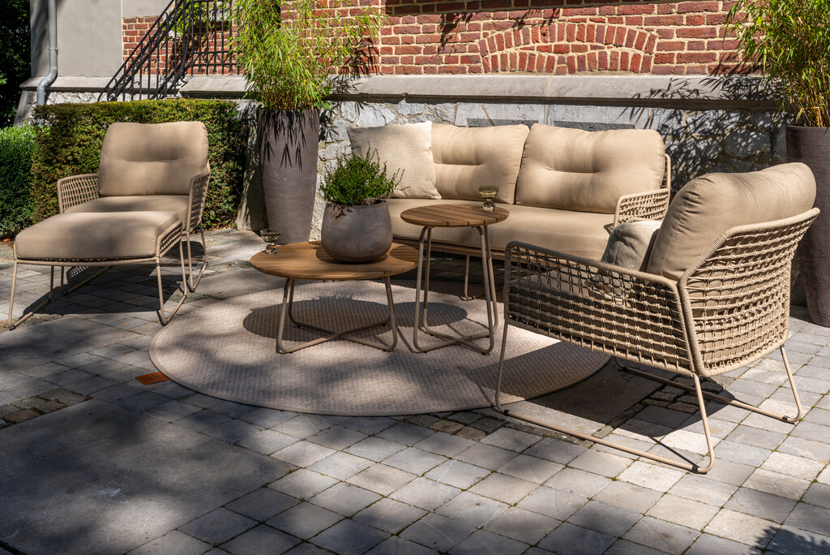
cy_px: 278
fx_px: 923
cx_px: 415
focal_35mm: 40
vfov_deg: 33.4
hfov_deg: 48.4
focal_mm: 40
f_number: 10
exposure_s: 1/125
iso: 100
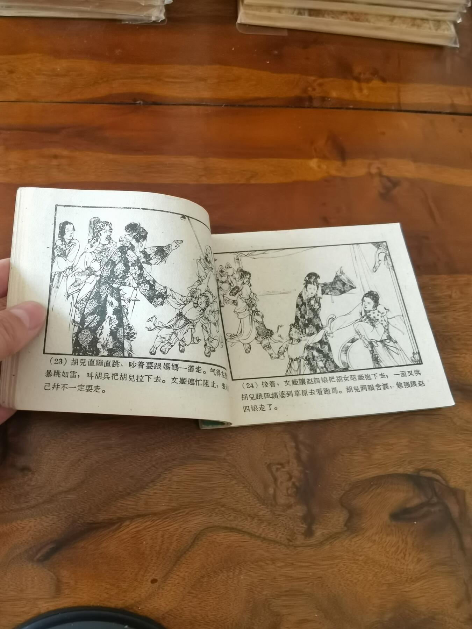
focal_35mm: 27
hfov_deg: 51.4
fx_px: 491
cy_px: 314
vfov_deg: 65.3
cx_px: 236
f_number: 2.2
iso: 320
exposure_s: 1/25
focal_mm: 2.26
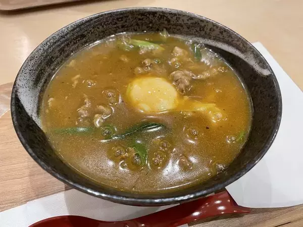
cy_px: 114
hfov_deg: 67.3
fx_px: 228
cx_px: 152
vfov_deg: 53.1
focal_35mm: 26
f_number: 1.6
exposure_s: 1/60
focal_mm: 4.2
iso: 80
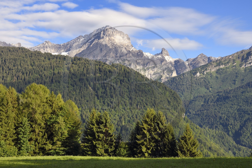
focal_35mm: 48
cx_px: 126
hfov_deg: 41.1
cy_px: 84
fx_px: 336
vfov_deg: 28.1
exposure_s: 1/250
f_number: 11
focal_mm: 48
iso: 200
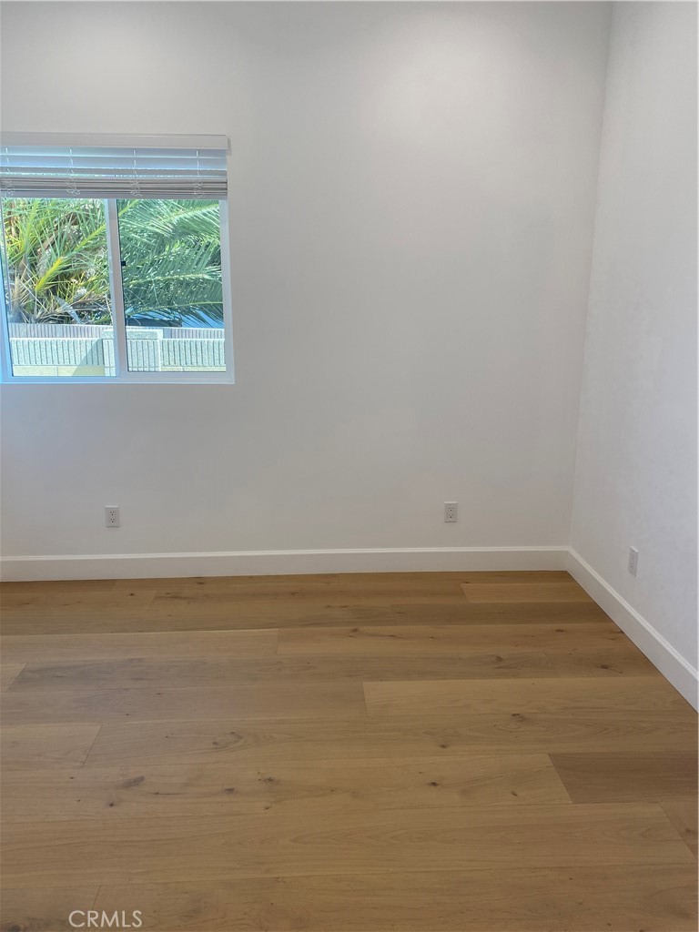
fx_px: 700
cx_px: 350
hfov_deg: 53.1
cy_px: 466
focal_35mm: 26
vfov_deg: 67.3
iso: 32
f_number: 1.8
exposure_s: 1/122
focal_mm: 4.25
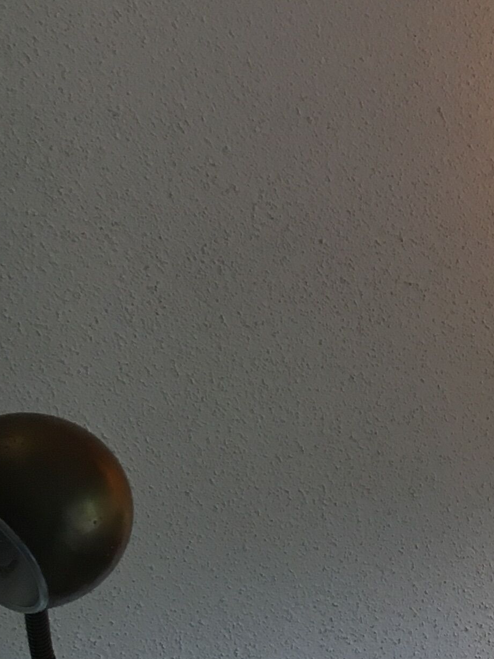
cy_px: 529
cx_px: 707
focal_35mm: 95
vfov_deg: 20.4
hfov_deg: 14.6
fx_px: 1808
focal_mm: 4.15
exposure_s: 1/33
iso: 32
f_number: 2.2
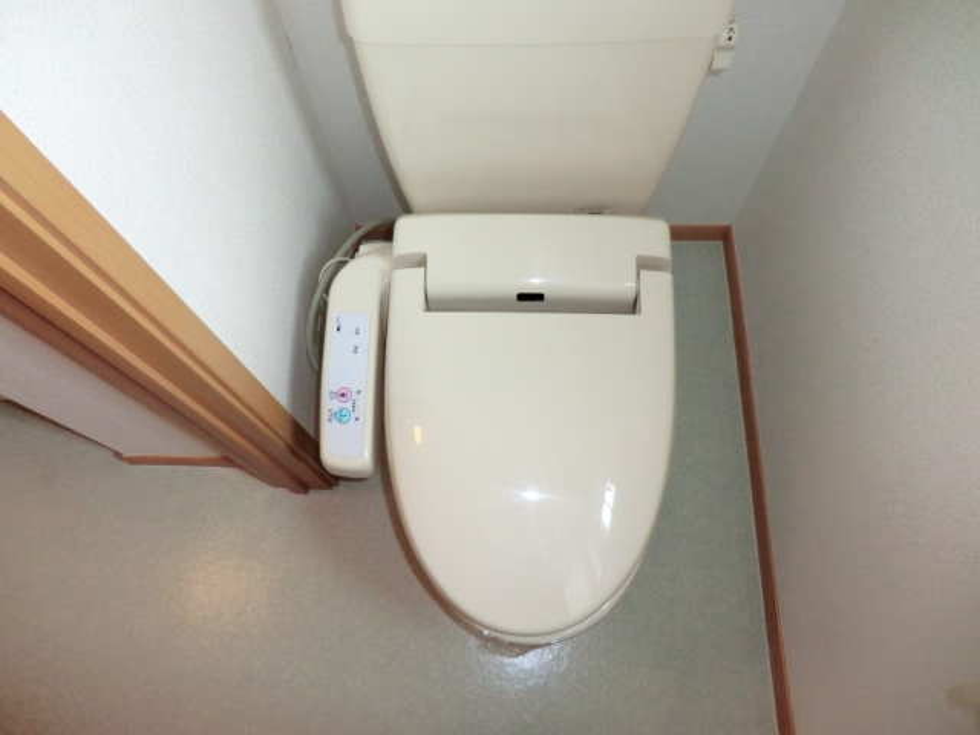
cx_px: 490
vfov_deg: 56.8
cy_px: 368
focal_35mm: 24
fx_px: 679
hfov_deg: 71.6
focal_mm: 4.3
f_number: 3.2
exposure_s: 1/60
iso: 400
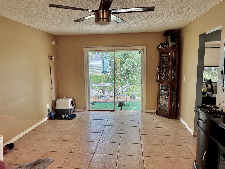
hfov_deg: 71.6
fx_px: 156
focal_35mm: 24
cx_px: 112
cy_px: 84
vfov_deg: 56.8
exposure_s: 1/161
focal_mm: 6.76
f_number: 1.78
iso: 200
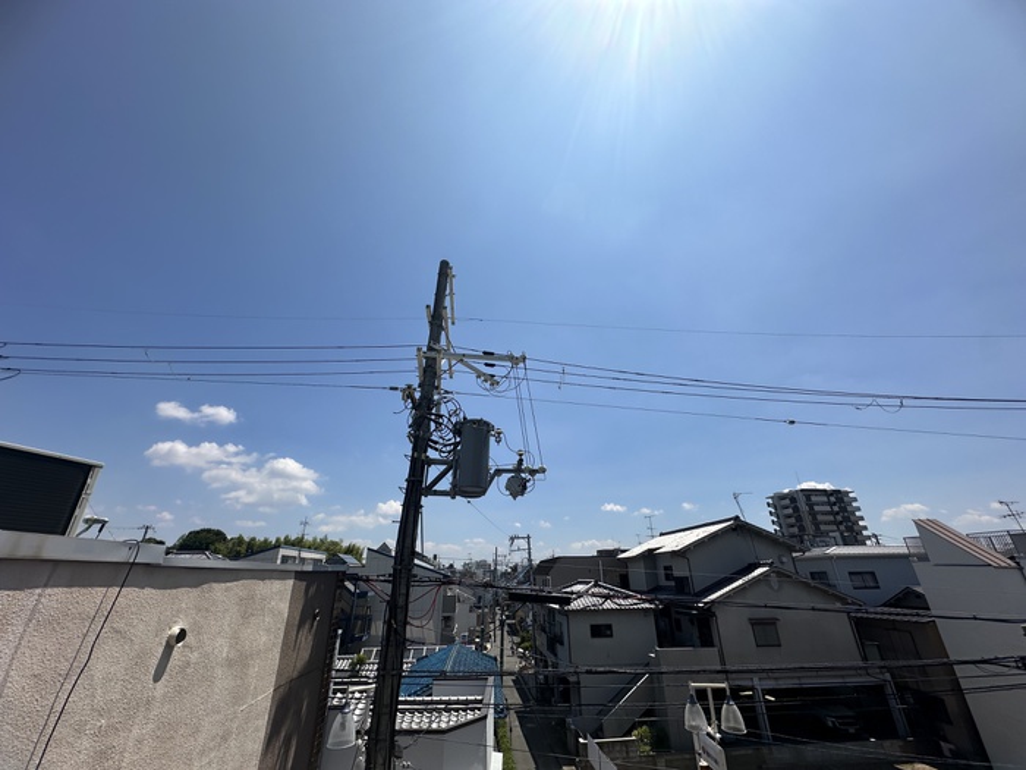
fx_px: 415
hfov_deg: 102.1
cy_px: 385
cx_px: 513
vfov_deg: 85.7
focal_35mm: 14
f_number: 2.2
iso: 50
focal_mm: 2.22
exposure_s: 1/4464
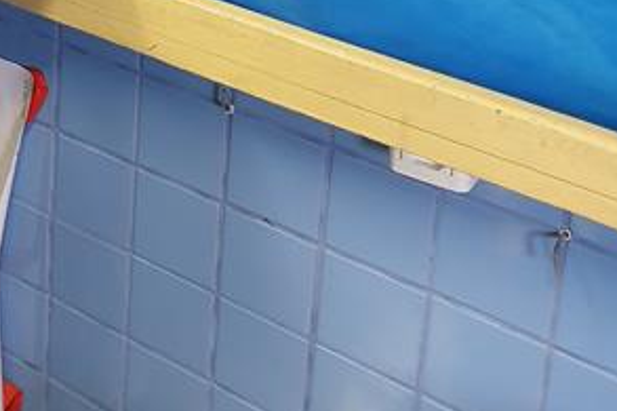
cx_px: 65
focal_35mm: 71
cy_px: -282
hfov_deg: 27.5
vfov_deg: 16.6
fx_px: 1216
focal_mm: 4.32
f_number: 2.4
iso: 400
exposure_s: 1/40
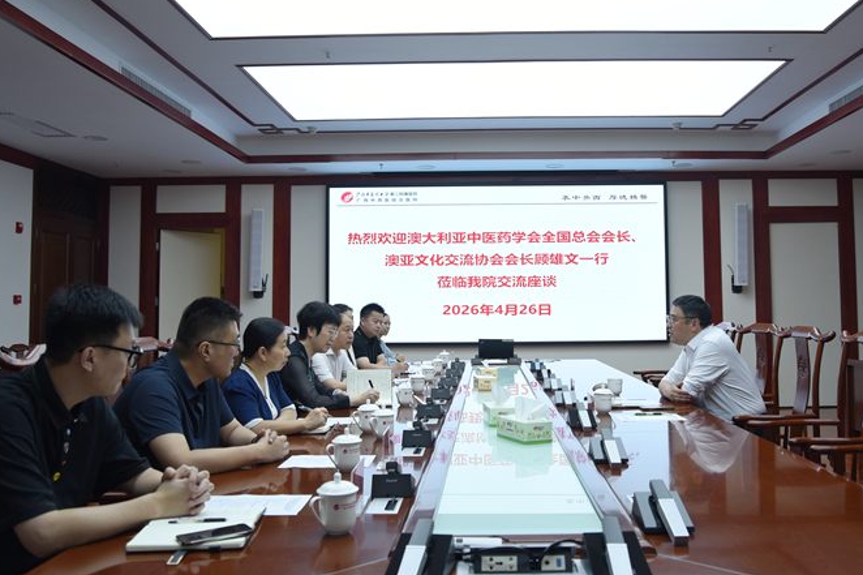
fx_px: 695
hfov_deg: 63.7
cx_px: 429
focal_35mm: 29
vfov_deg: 44.9
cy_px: 288
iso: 500
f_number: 4
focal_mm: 24
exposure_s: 1/125
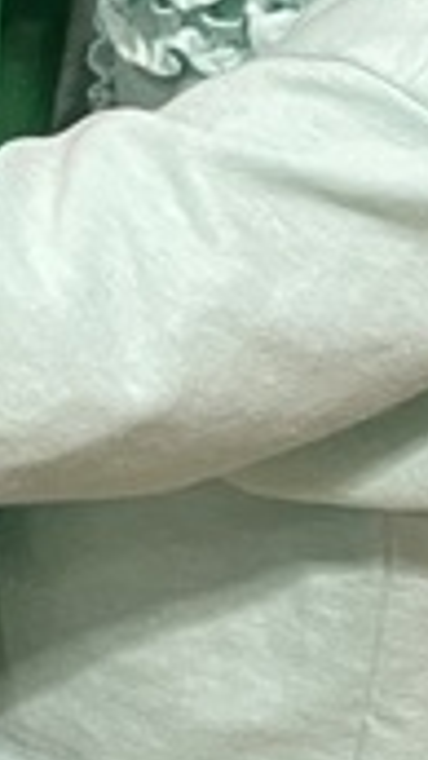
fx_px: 3403
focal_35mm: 169
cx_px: -1134
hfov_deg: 6.2
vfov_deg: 11.7
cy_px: -663
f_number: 1.6
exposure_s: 1/60
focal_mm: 4.2
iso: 200
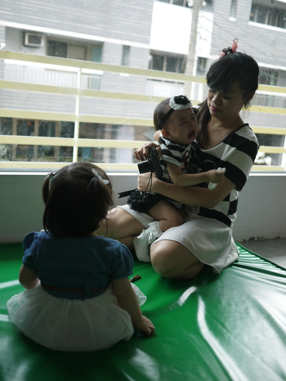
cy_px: 190
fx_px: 441
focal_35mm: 40
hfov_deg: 36.0
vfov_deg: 46.8
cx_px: 143
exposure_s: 1/500
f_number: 1.7
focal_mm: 20
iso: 160
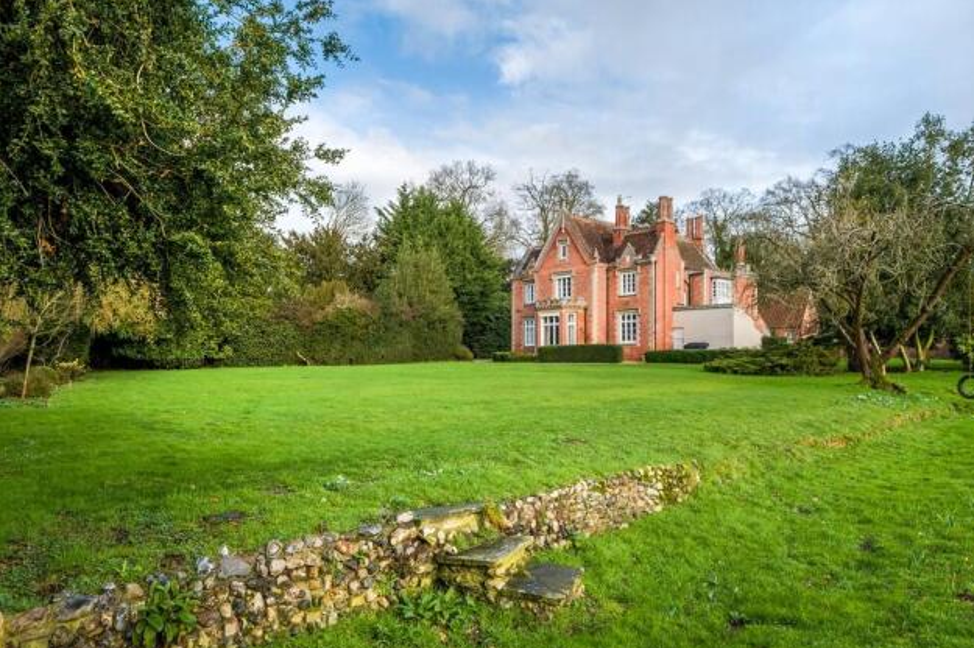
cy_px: 337
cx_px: 510
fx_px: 568
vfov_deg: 59.4
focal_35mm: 21
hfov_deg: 81.2
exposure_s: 1/640
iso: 160
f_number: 8
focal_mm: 13.6
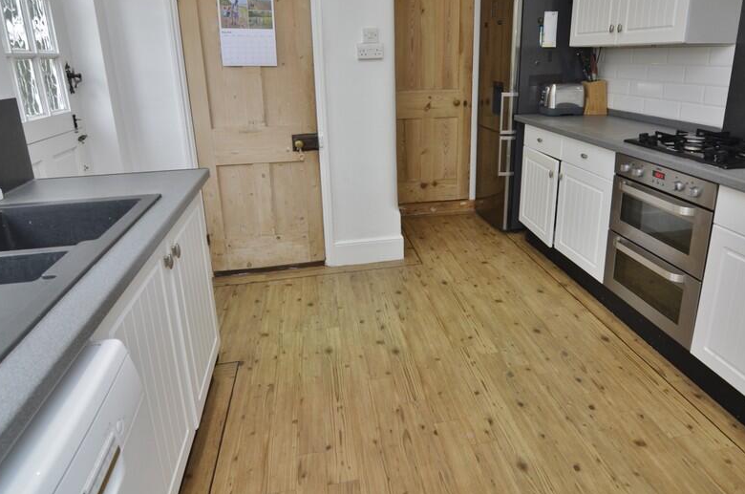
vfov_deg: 57.0
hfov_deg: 79.5
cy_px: 181
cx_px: 399
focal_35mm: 22
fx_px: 447
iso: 400
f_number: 5.6
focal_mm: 11
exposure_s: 1/60
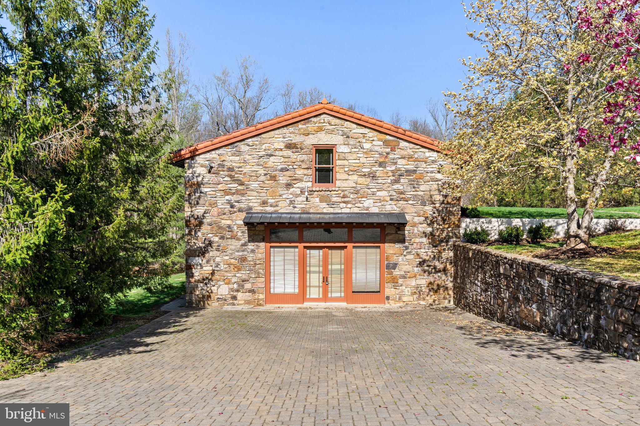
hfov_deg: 69.4
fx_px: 462
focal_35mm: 26
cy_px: 213
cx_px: 320
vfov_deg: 49.5
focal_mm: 26
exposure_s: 1/320
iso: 200
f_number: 13
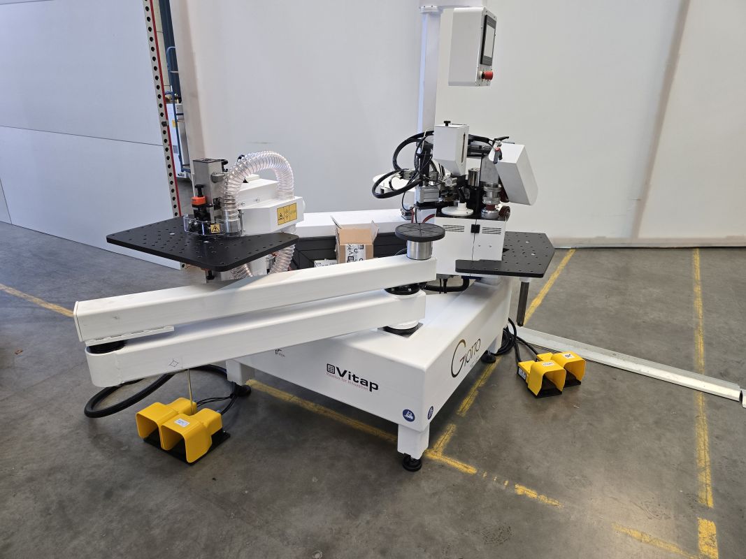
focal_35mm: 23
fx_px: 496
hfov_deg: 73.9
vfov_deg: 58.9
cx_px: 373
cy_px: 280
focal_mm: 6.3
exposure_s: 1/180
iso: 200
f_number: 1.7
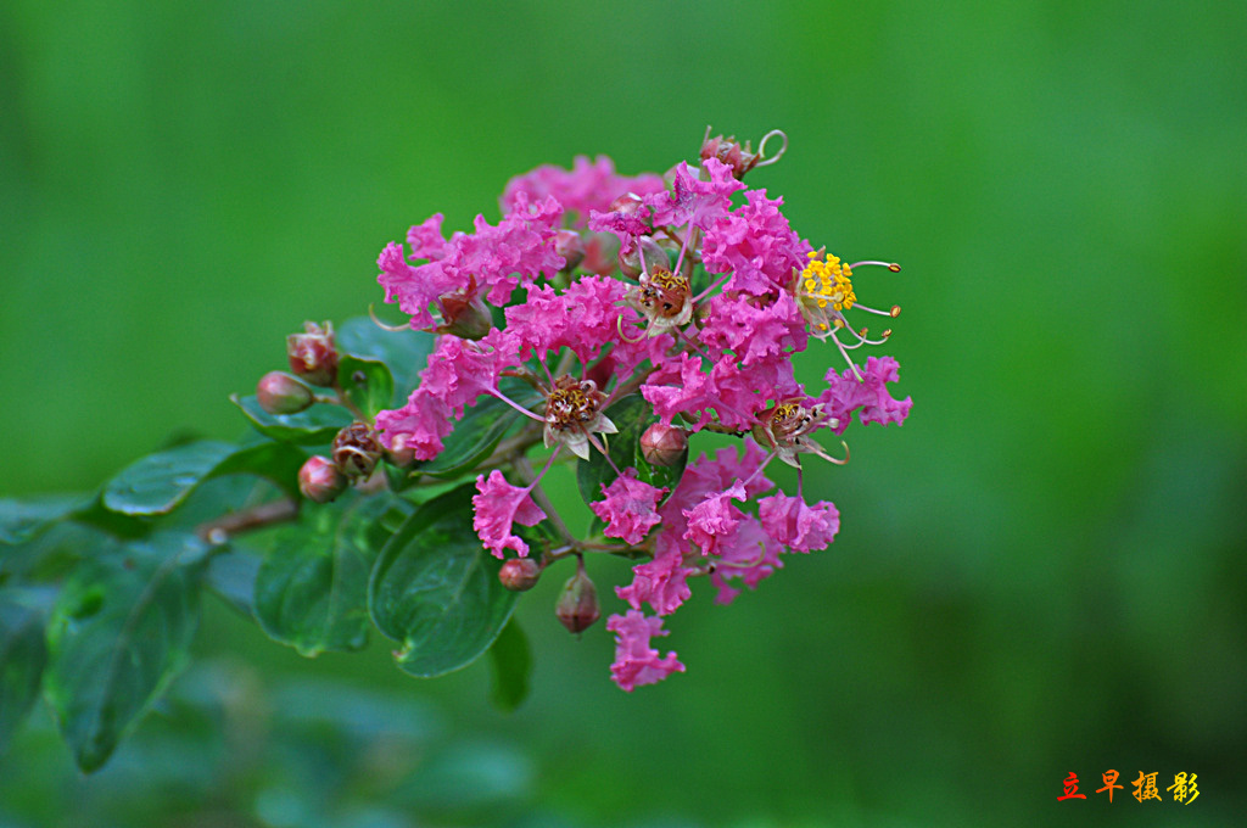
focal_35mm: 450
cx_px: 624
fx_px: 15568
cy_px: 414
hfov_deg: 4.6
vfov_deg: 3.0
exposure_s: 1/80
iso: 200
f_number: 5.6
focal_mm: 300
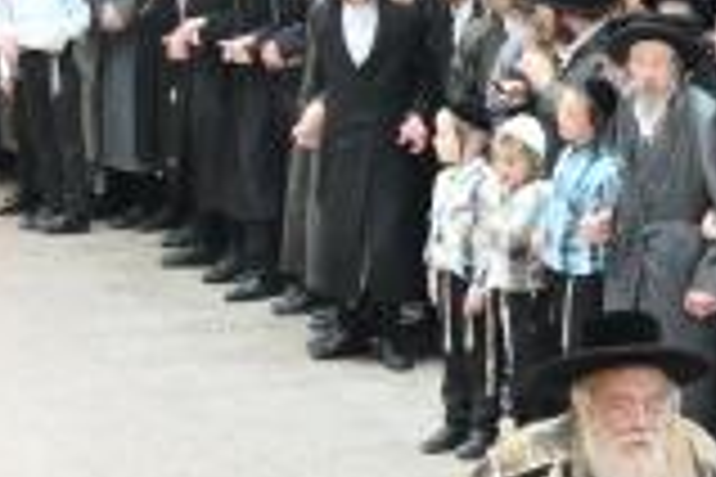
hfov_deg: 8.7
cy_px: 464
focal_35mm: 232
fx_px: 4614
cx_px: 1027
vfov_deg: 5.9
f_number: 4
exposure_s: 1/160
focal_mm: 24
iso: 500
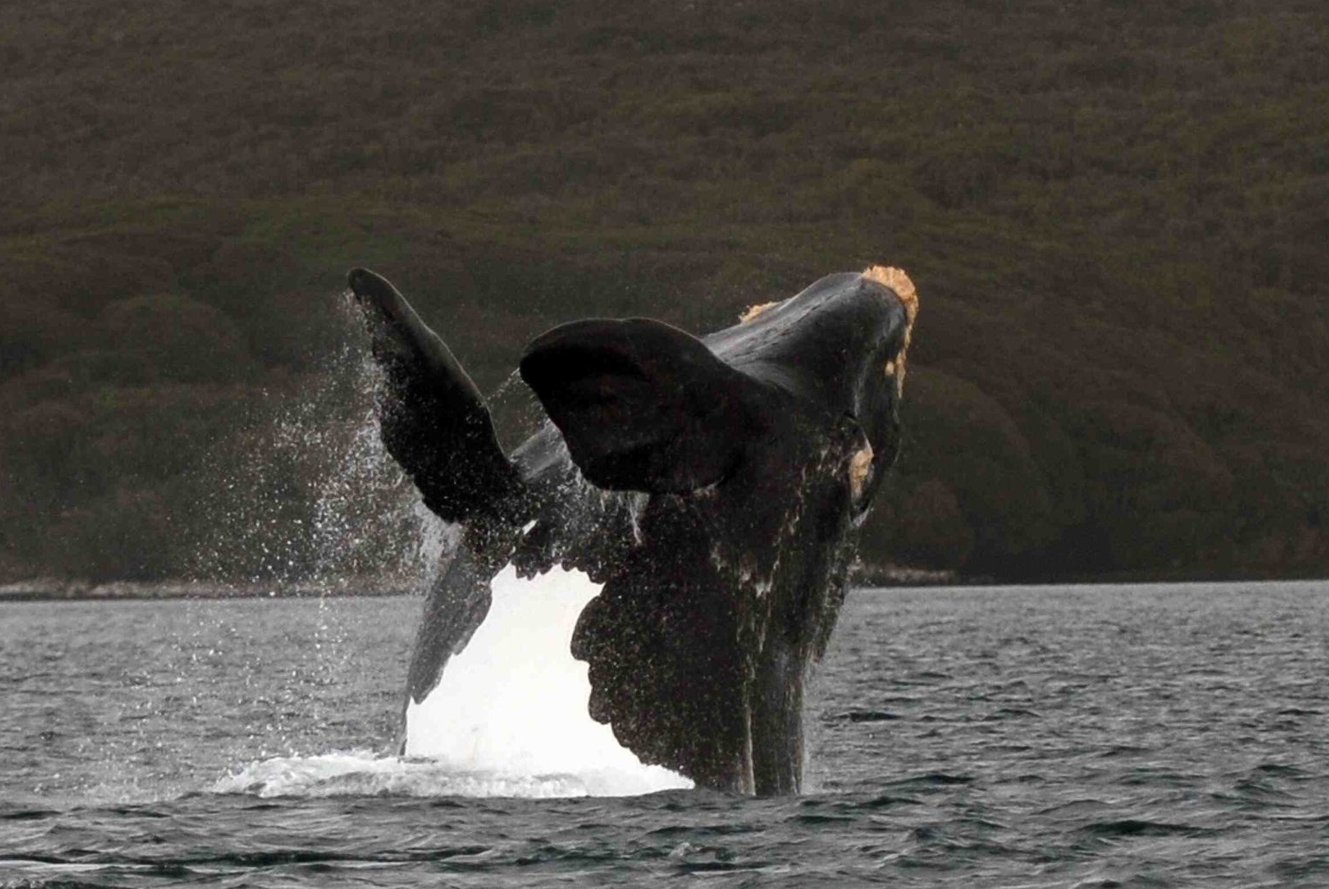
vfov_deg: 4.1
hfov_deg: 6.1
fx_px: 12449
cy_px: 591
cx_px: 611
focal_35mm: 337
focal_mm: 135
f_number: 2.8
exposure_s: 1/800
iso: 100
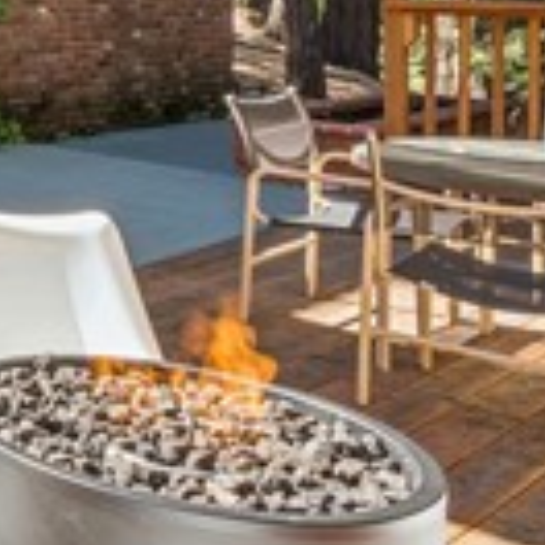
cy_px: -21
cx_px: -528
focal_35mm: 67
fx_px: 1190
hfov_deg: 18.1
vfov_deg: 24.4
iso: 100
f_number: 22
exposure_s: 1/5
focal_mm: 16.2
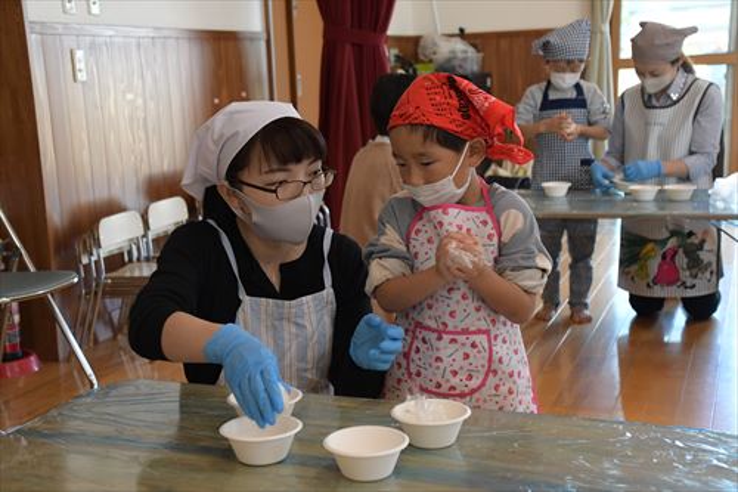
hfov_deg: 37.9
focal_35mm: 52
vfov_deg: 25.7
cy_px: 246
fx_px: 1076
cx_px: 369
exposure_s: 1/400
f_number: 5
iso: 2500
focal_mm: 35
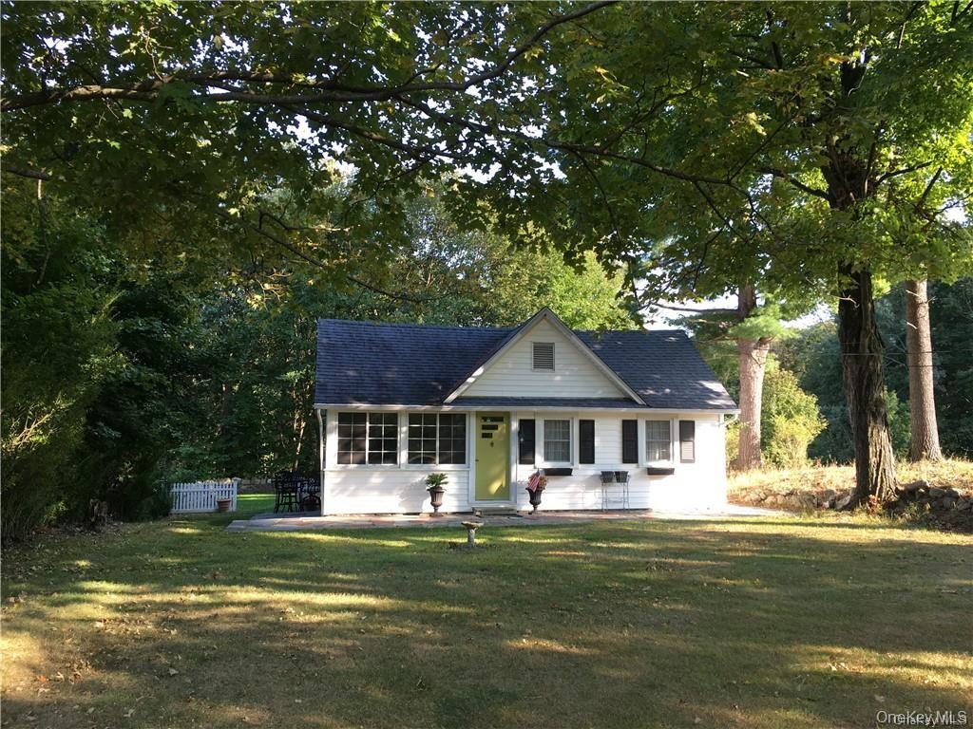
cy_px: 364
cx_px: 486
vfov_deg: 48.2
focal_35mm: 29
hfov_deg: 61.7
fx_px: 815
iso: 25
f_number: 2.2
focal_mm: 4.15
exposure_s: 1/120
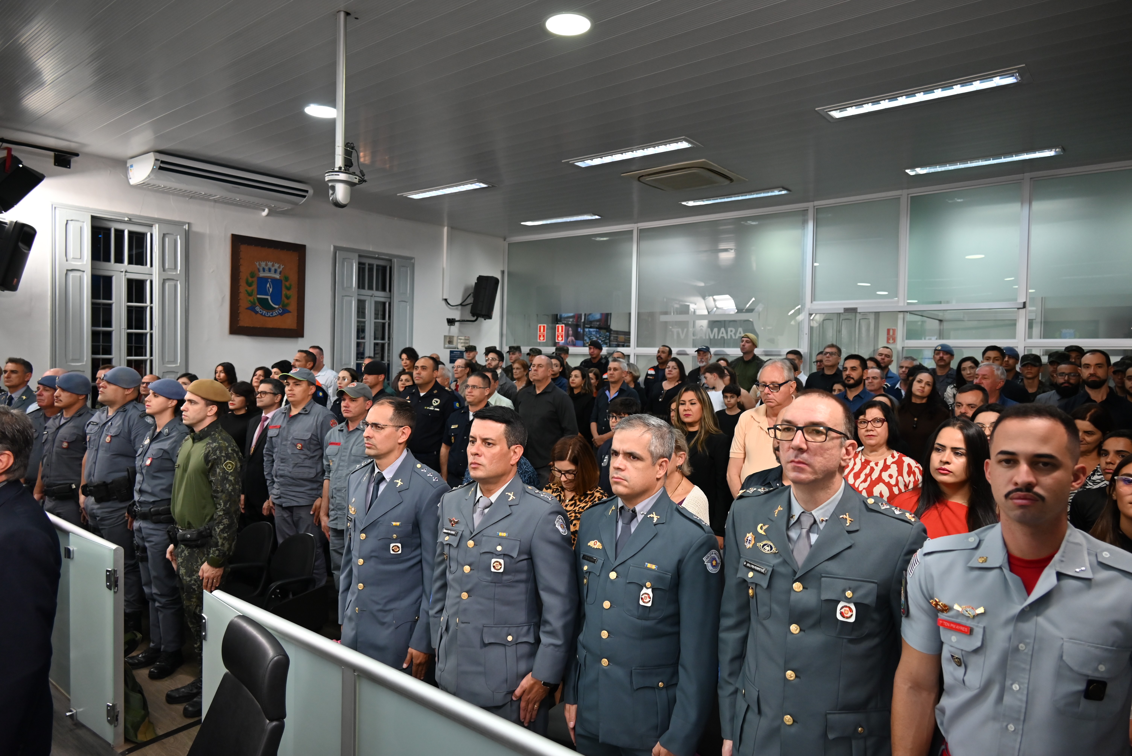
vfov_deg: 53.2
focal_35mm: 24
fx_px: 755
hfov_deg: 73.7
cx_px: 566
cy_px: 378
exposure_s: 1/125
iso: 900
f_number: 4
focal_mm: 24
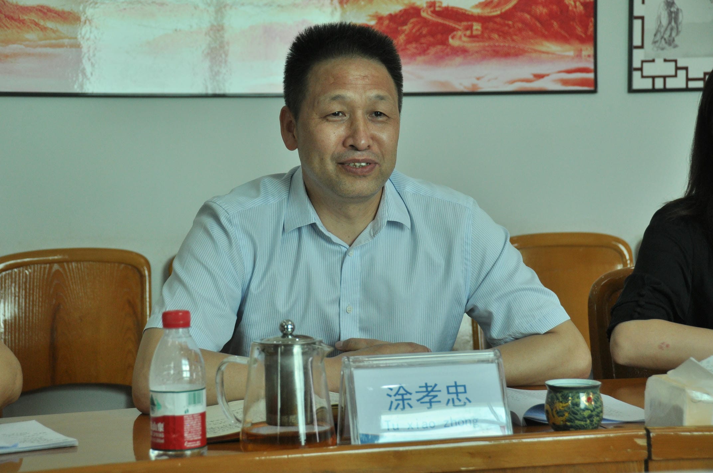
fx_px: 1543
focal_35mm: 78
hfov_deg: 26.0
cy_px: 236
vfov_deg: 17.4
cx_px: 356
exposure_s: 1/125
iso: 640
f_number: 6.3
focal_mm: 52
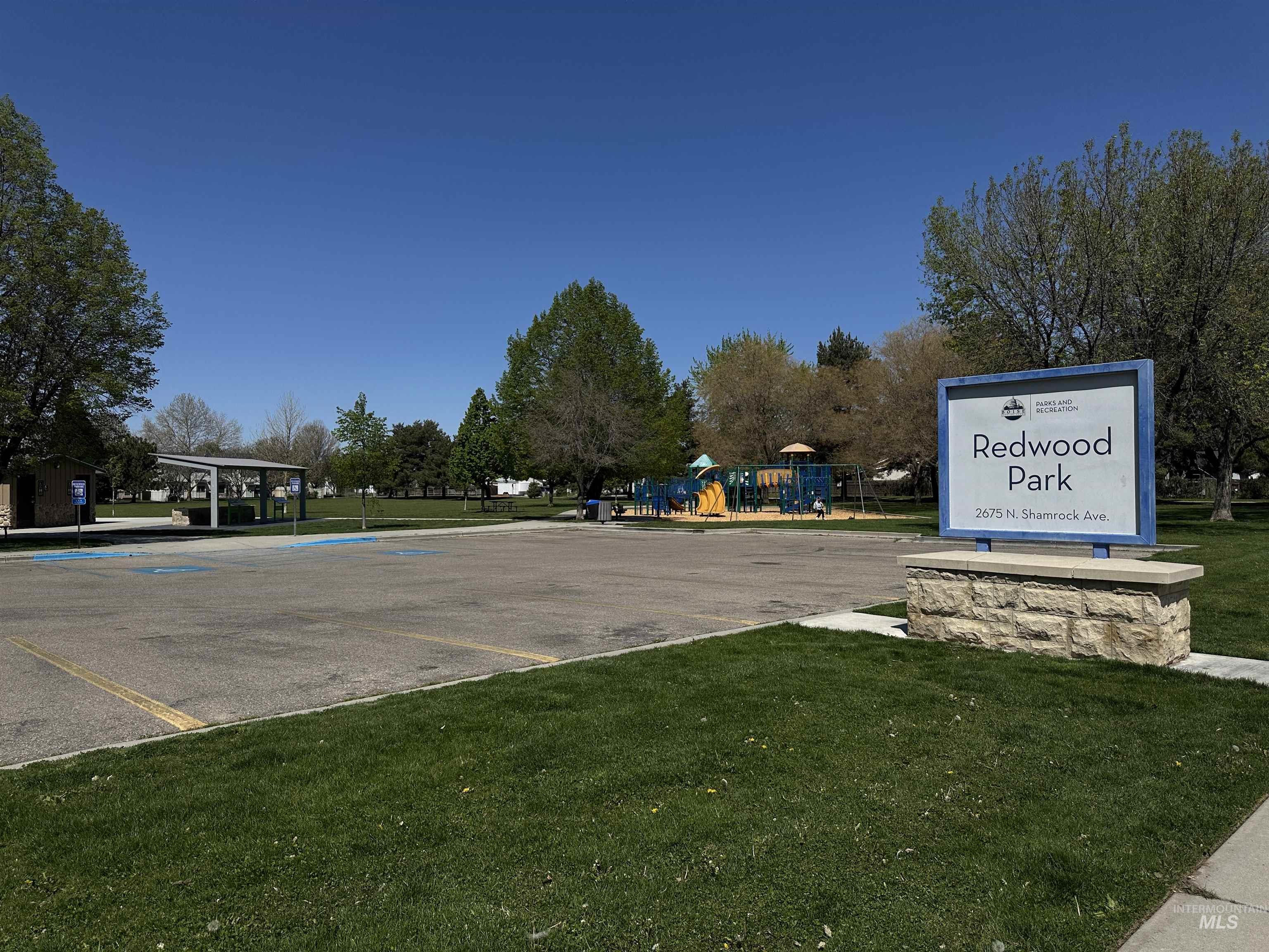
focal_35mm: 24
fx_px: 880
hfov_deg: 71.6
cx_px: 634
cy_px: 476
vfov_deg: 56.8
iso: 80
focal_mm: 6.86
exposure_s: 1/13699
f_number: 1.78
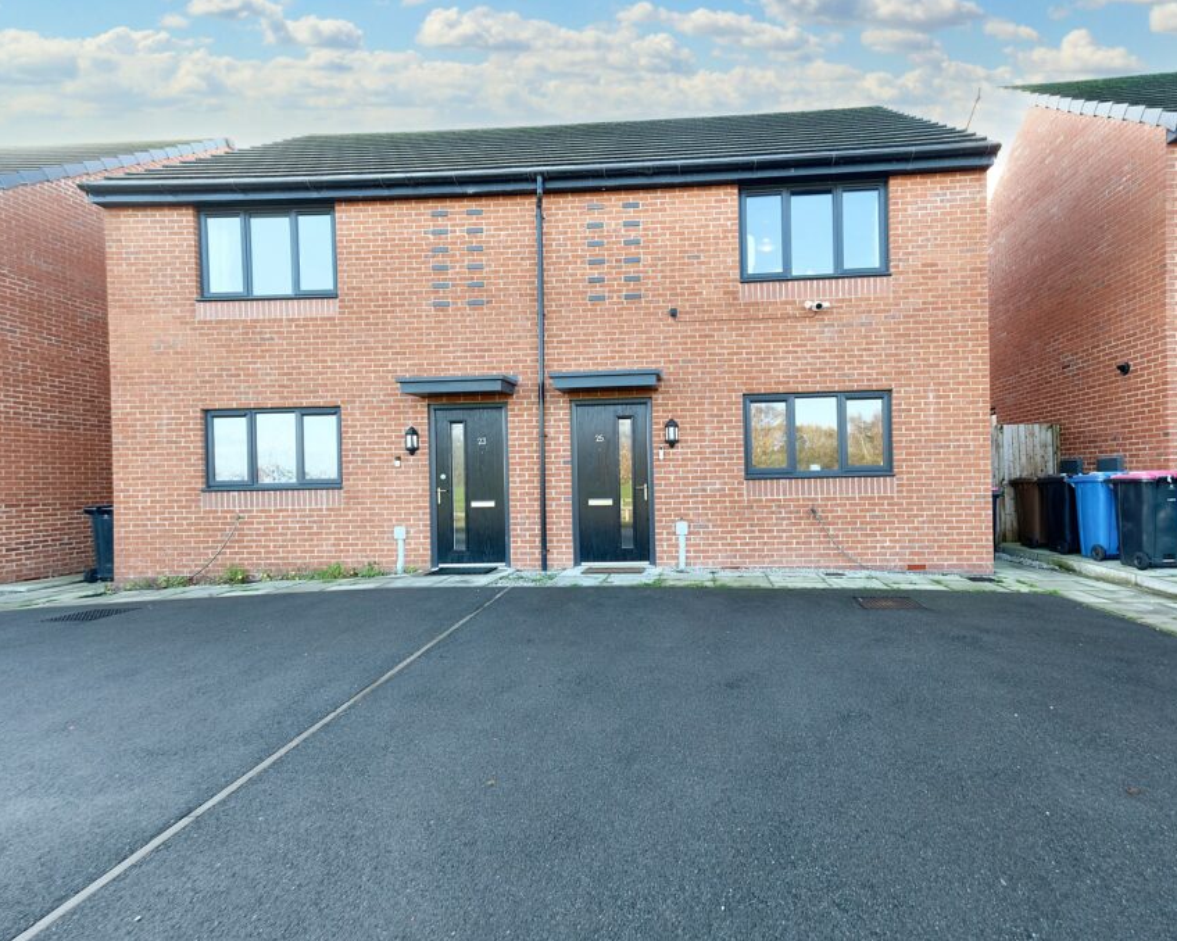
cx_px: 661
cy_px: 473
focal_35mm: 17
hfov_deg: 89.2
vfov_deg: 77.0
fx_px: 592
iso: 200
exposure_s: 1/75
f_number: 4
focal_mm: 10
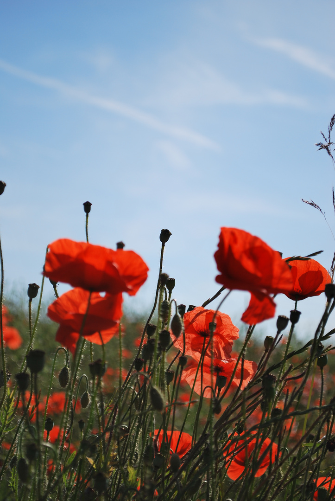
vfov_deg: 24.6
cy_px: 250
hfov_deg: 16.6
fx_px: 1148
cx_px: 168
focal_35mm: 82
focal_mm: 55
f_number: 5.6
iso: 110
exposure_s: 1/1000
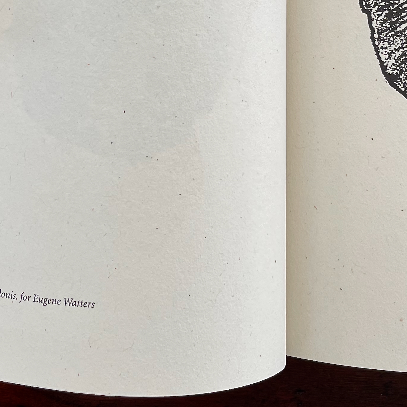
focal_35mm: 68
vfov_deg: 24.4
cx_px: 262
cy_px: 16
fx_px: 905
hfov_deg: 25.3
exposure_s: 1/121
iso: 50
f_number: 1.6
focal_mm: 4.2
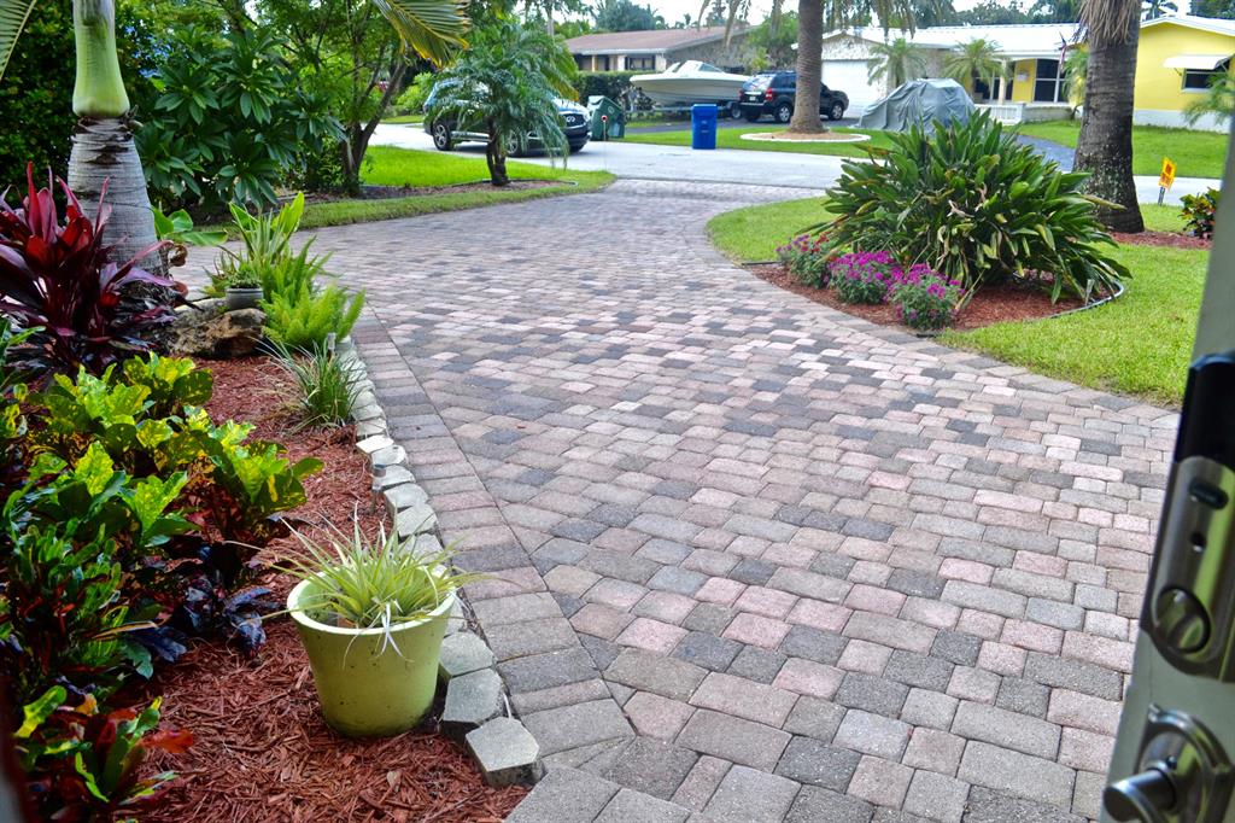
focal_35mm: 27
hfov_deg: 67.4
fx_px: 926
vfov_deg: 47.9
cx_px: 618
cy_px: 412
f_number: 5.6
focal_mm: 18
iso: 400
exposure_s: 1/125
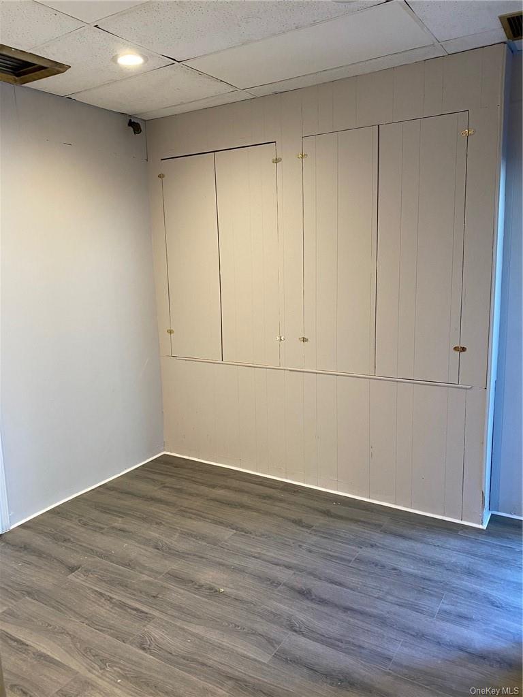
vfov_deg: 67.3
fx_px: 524
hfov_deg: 53.1
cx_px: 262
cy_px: 348
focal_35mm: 26
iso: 160
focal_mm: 4.25
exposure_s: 1/60
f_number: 1.8
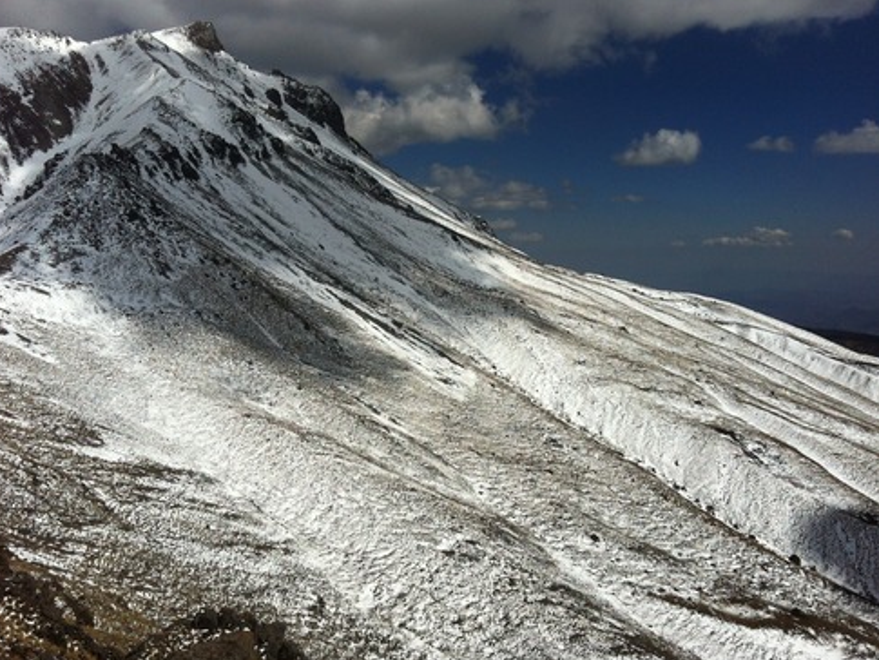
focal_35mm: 36
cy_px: 336
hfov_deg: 51.3
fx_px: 914
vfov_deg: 39.7
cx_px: 430
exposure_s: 1/7541
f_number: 2.8
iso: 80
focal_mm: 3.85
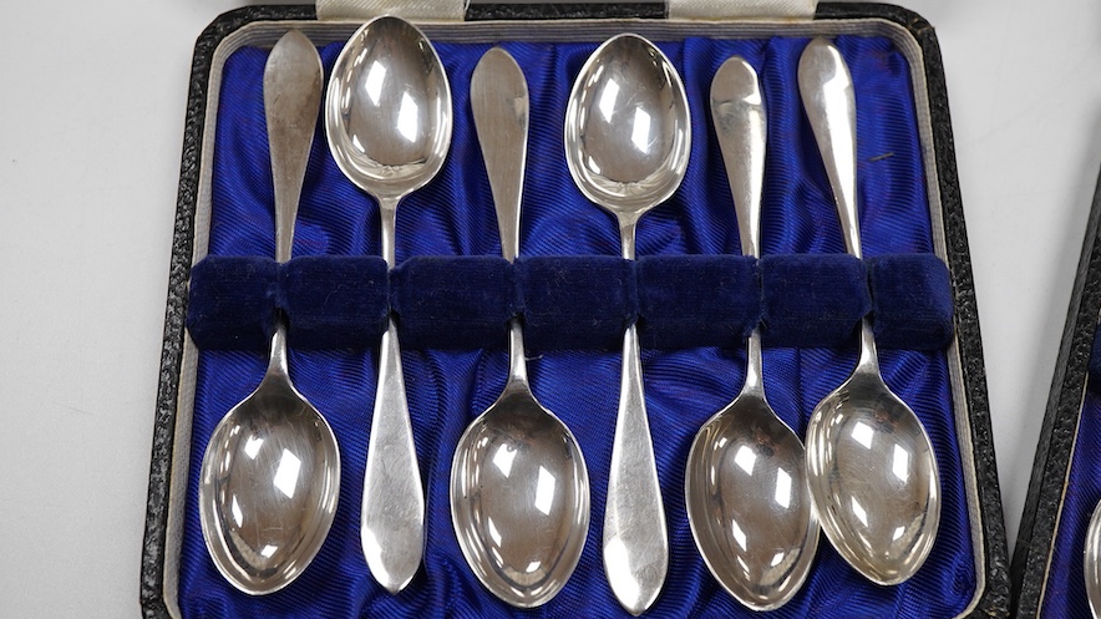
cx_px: 543
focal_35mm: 48
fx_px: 1401
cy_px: 324
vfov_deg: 24.9
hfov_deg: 42.9
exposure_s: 1/125
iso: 800
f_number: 10
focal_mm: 30
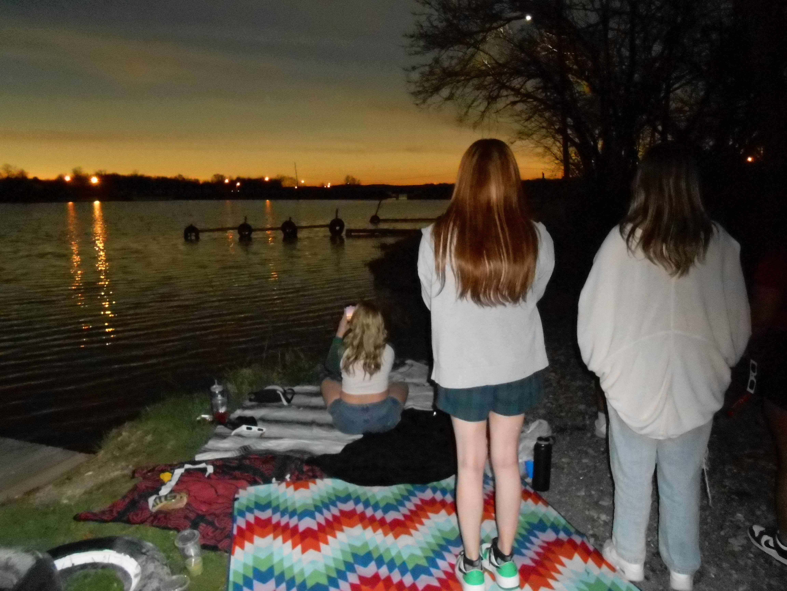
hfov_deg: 67.3
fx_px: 591
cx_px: 394
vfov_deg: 53.1
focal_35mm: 26
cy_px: 296
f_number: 3.5
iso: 1250
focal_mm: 4.6
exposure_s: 1/25
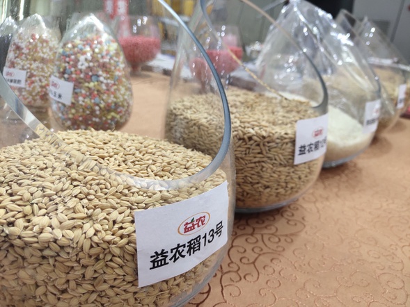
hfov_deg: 61.6
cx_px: 205
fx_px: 344
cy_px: 154
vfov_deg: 48.2
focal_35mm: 29
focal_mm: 4.27
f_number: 1.8
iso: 96
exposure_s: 1/100
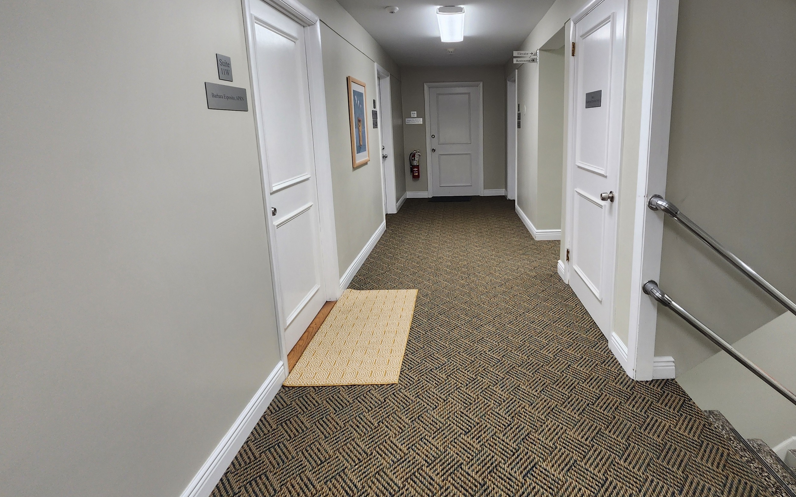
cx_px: 464
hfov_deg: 93.5
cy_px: 196
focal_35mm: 17
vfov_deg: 67.3
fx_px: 369
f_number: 2.2
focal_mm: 2.2
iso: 160
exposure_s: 1/60
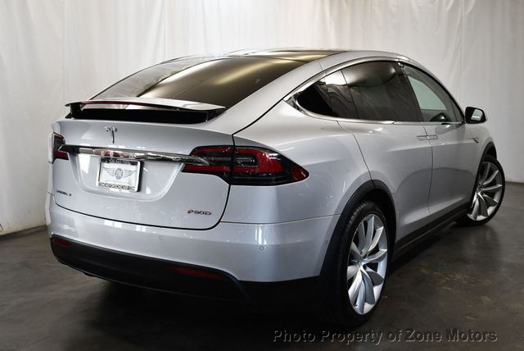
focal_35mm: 44
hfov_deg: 44.5
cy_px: 176
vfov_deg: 30.6
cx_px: 262
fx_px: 641
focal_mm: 22
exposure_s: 1/200
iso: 800
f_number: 3.8
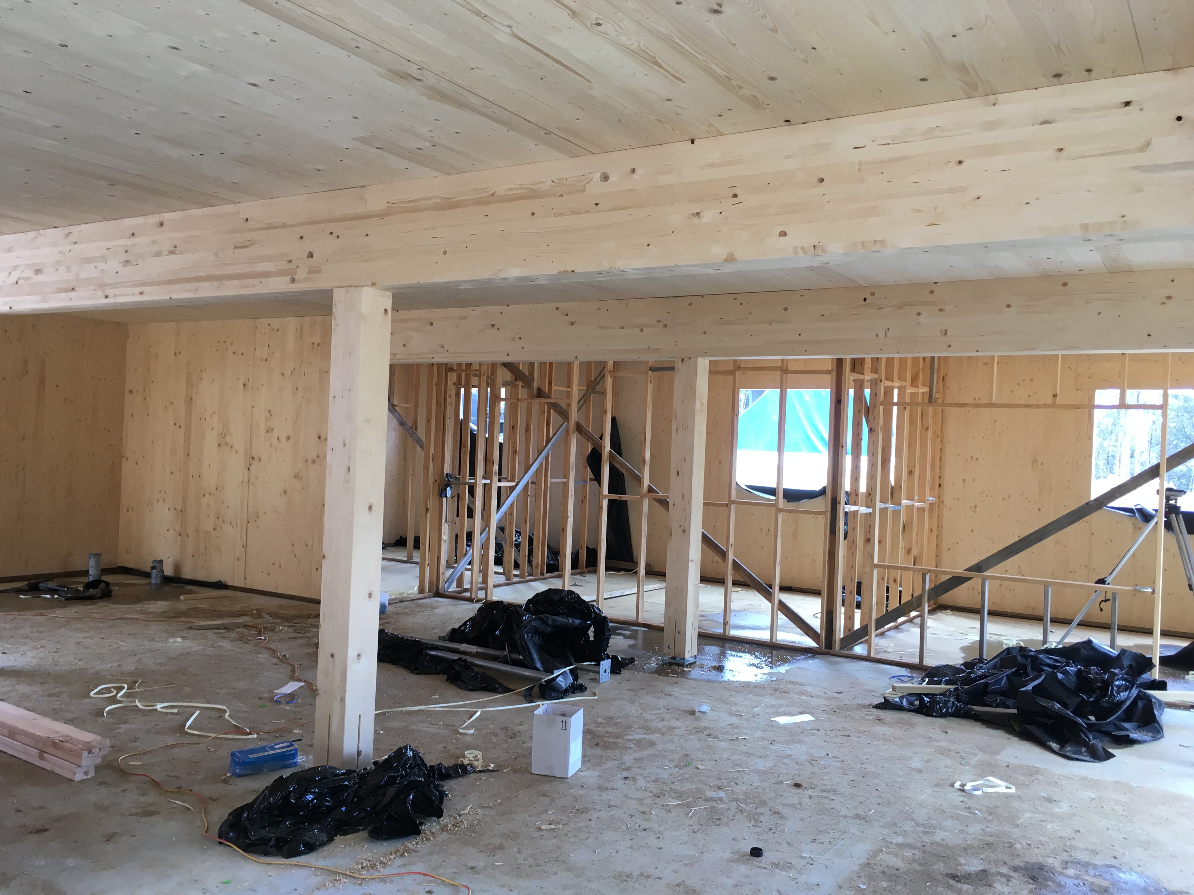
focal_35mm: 29
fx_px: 1000
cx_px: 597
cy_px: 448
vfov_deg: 48.2
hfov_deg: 61.7
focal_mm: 4.15
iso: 25
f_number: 2.2
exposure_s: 1/33
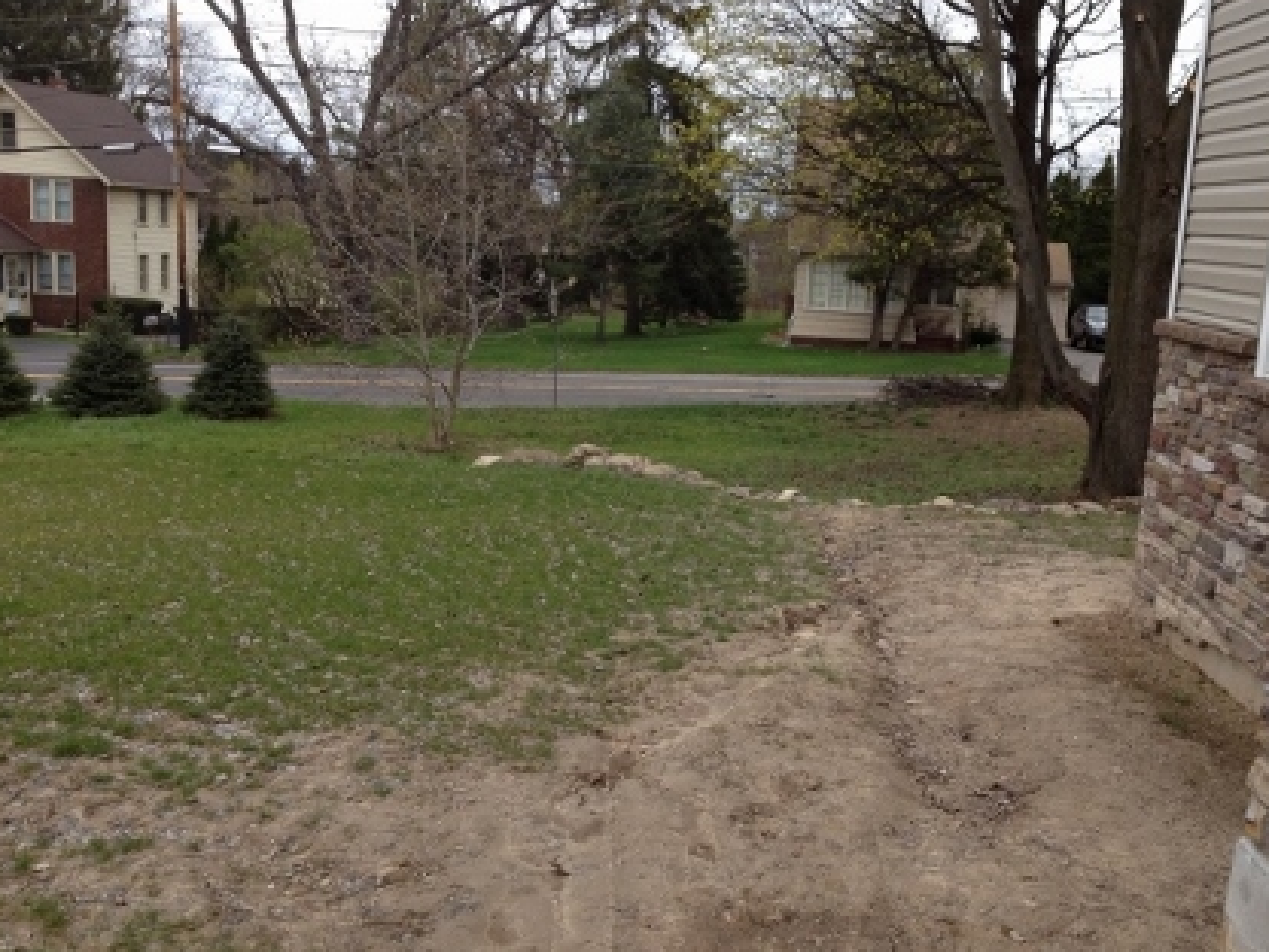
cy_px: 512
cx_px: 739
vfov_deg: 34.3
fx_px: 1540
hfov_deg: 44.6
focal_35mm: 42
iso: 64
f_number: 2.4
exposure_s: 1/863
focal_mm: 4.28
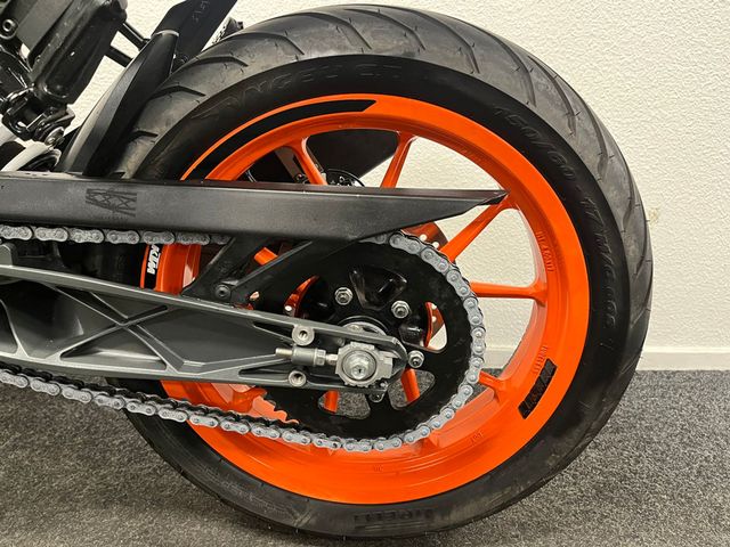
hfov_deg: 67.3
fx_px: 548
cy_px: 274
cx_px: 365
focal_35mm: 26
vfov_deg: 53.1
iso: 500
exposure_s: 1/50
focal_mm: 5.1
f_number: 1.6
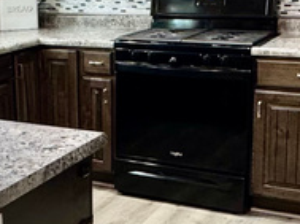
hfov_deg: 24.8
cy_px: 94
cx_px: 22
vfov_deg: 19.3
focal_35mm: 76
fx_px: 657
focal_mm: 2.22
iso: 250
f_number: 2.2
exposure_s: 1/60
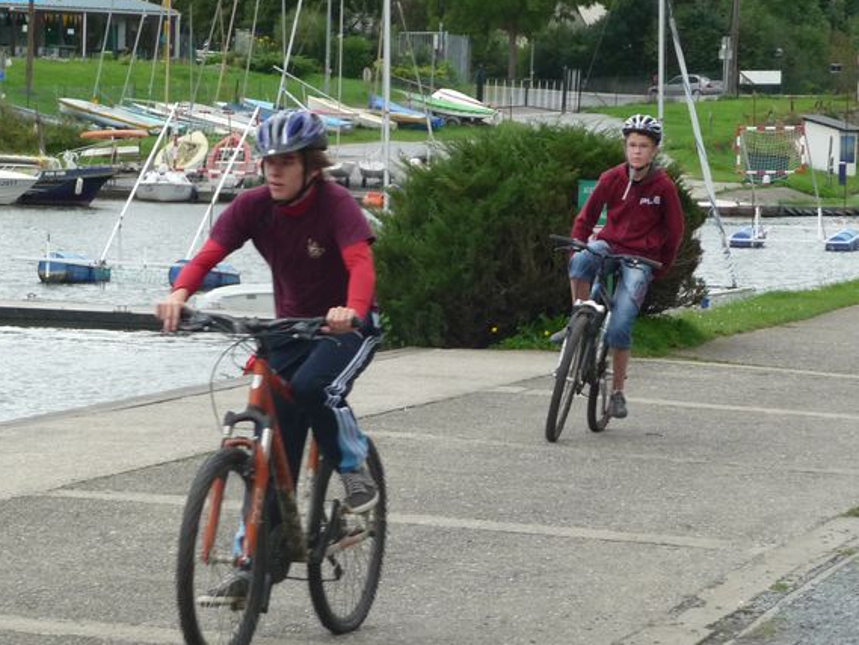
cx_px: 377
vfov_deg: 8.7
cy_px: 331
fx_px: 4244
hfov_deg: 11.6
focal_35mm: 171
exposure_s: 1/200
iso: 200
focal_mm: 19.1
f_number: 4.7
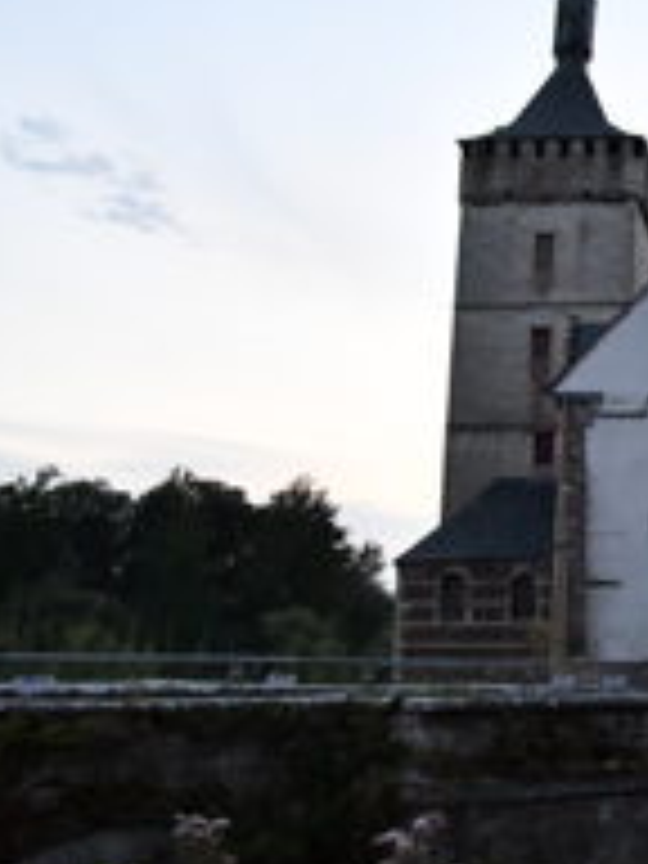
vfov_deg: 39.6
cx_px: 850
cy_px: 376
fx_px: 1198
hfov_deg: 25.8
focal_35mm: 48
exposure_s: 1/100
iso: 10000
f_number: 5.6
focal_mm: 16
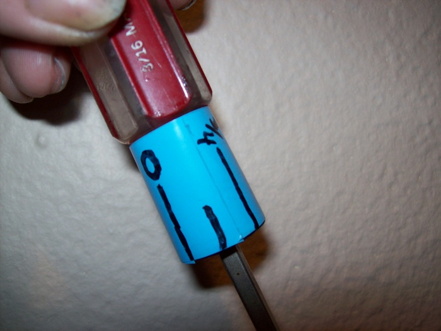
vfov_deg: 39.7
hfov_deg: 51.4
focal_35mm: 36
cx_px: 220
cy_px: 166
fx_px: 459
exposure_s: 1/64
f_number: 2.7
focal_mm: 6
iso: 80
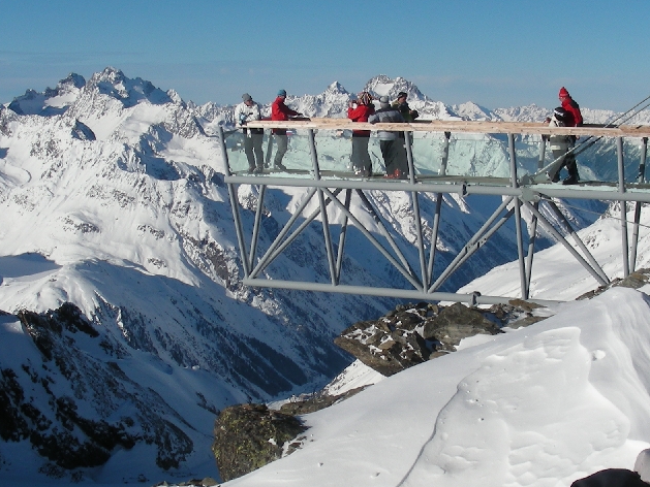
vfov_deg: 21.6
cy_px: 278
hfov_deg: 28.5
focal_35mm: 68
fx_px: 1277
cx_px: 353
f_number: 5.6
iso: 50
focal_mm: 6.3
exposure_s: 1/628
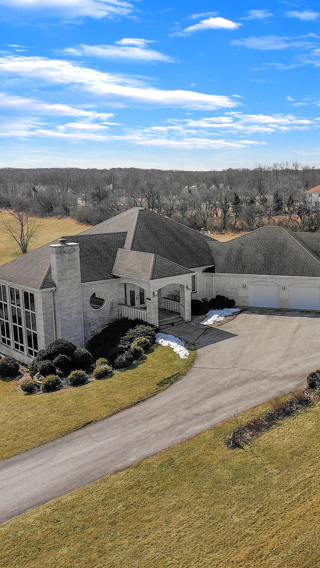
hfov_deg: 32.9
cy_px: 283
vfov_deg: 56.6
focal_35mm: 35
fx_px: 528
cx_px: 248
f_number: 2.8
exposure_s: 1/3141
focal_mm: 4.5
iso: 100
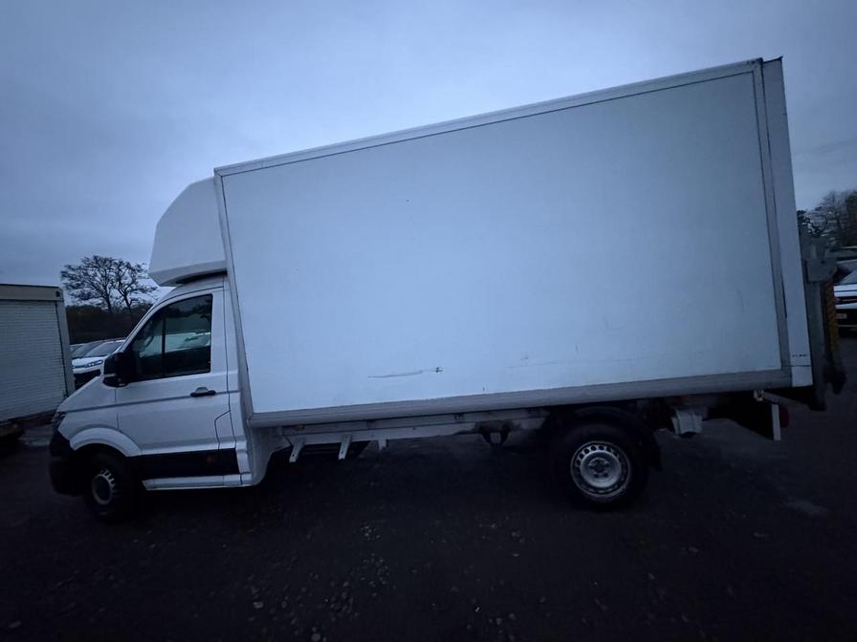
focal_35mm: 14
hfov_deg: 102.1
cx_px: 428
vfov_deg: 85.7
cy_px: 321
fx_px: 347
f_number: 2.2
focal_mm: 2.22
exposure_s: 1/30
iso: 1250
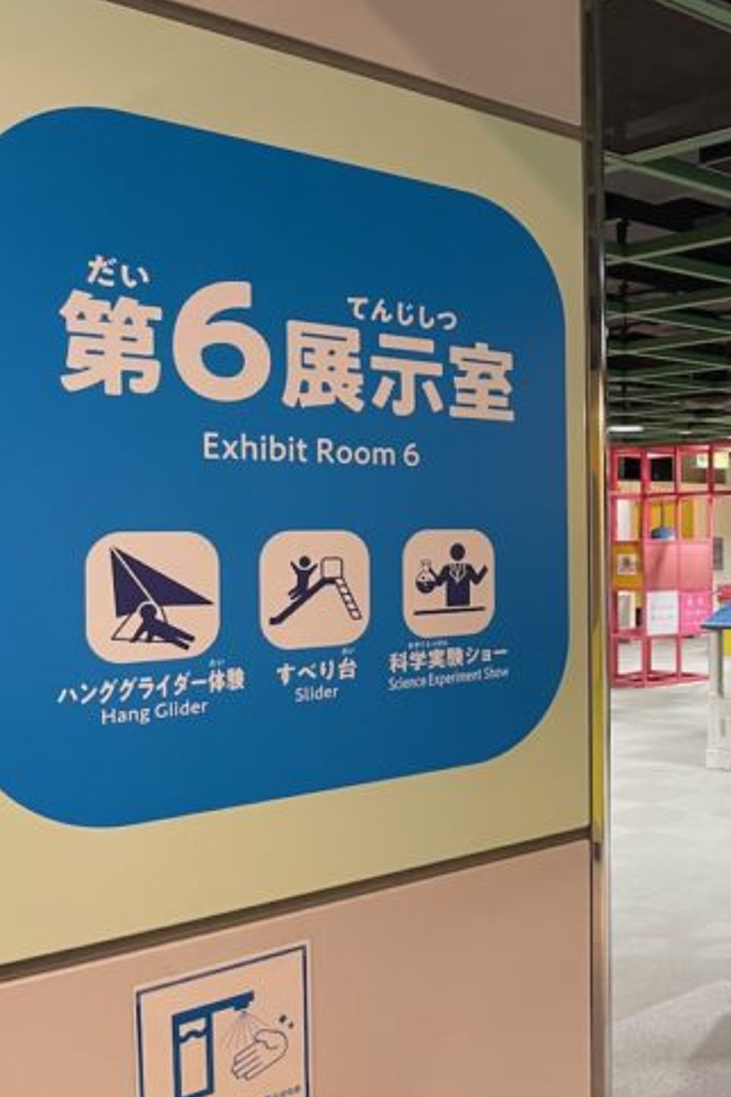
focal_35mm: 43
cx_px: 833
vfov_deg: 45.4
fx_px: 1310
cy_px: 543
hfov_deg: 28.0
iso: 320
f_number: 1.6
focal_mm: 4.2
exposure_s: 1/60
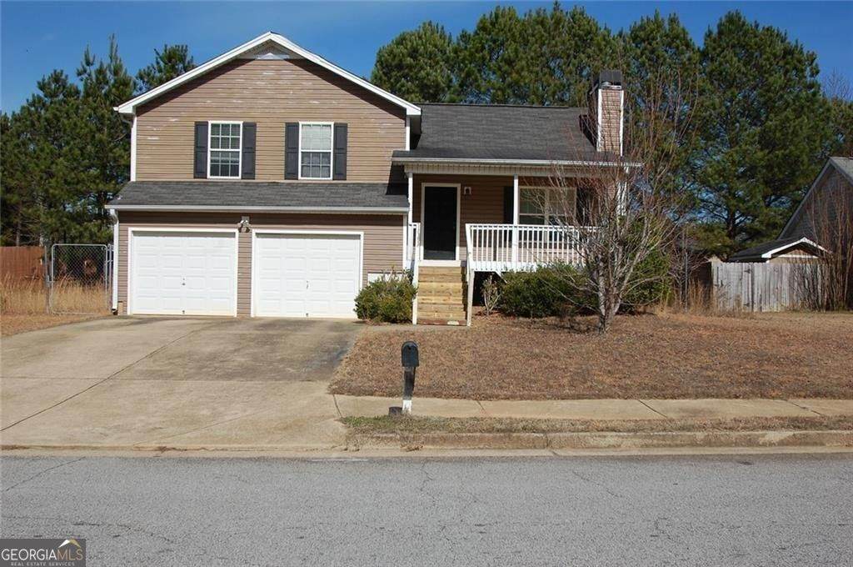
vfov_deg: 39.9
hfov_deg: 57.3
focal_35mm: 33
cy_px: 284
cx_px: 426
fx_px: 781
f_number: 11
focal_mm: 22
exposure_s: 1/400
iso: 200
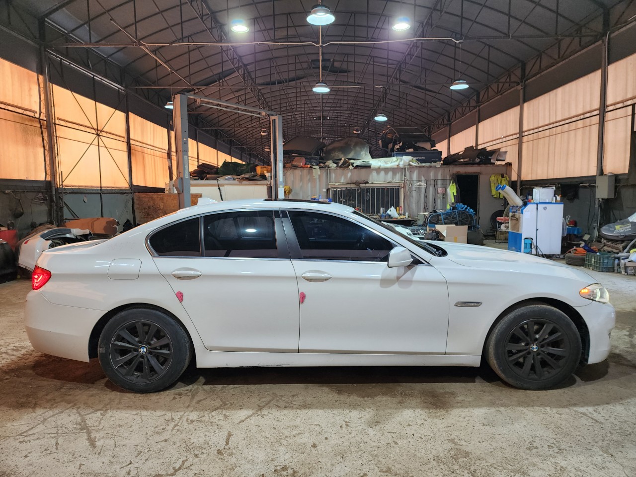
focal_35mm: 23
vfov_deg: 58.9
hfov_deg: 73.9
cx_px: 318
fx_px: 423
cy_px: 238
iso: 100
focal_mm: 6.4
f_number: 1.8
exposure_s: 1/120
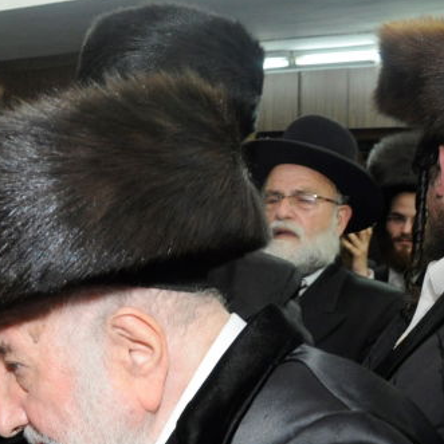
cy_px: 309
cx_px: -80
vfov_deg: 24.2
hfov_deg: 22.5
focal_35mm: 71
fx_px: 1030
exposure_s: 1/80
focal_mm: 18
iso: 800
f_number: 6.3
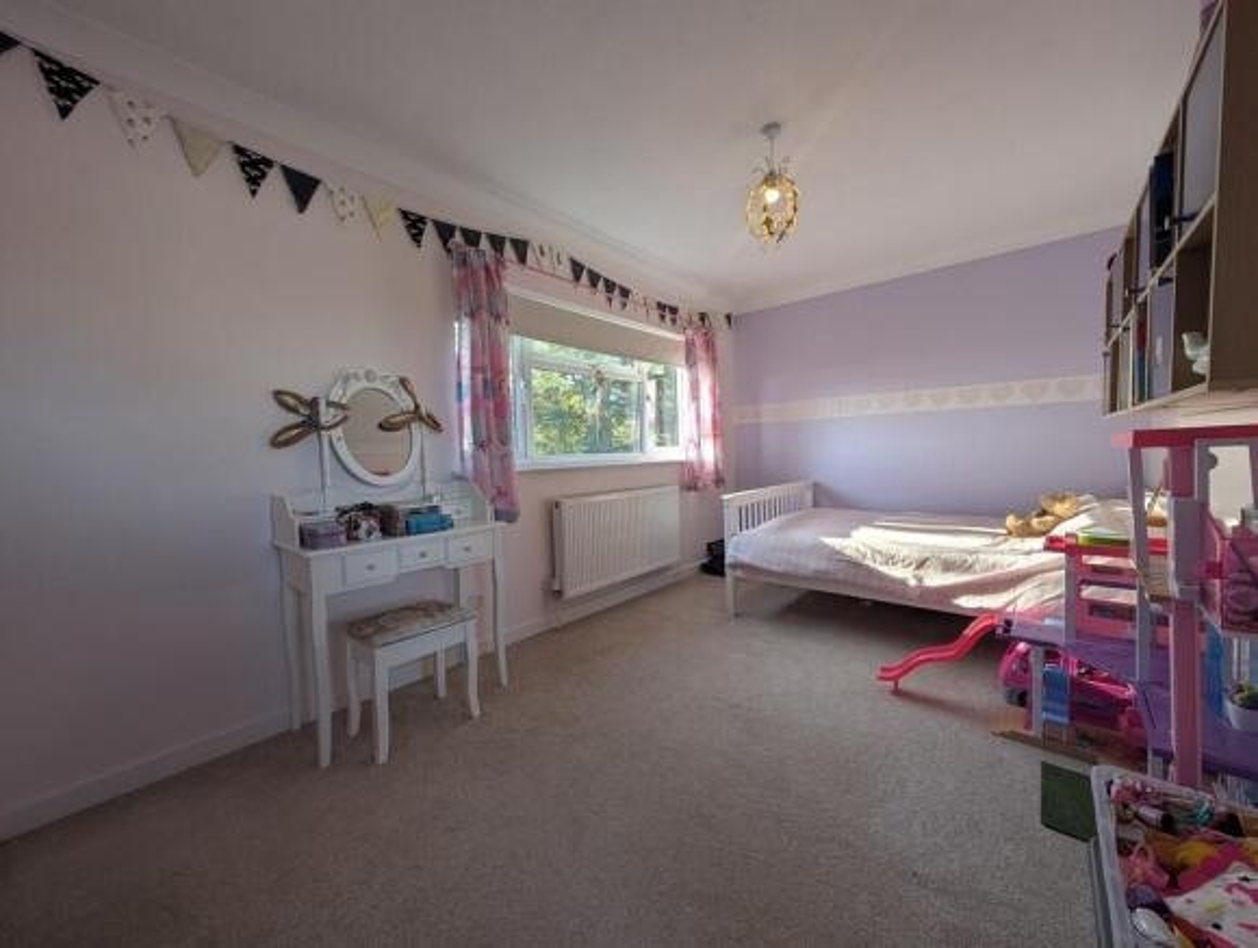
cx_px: 629
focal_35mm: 12
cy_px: 474
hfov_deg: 110.4
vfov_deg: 94.7
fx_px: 437
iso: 48
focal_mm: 2.02
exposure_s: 1/126
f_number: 1.7
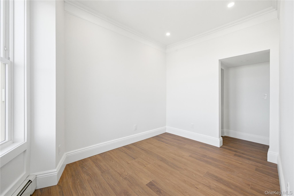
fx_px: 114
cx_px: 147
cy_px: 98
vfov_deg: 81.2
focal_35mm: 14
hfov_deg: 104.3
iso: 500
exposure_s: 1/1000
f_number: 8
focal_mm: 14
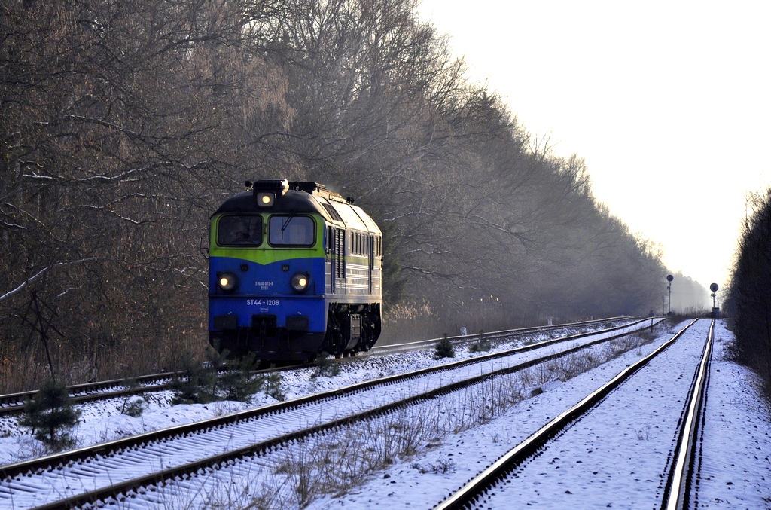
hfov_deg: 13.1
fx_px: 3364
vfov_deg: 8.7
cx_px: 386
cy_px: 255
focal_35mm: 158
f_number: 8
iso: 250
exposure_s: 1/500
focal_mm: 105
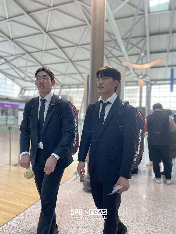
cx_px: 88
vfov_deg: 67.3
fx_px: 176
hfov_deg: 53.1
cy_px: 117
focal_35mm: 26
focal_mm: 4.2
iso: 80
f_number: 1.6
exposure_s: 1/120
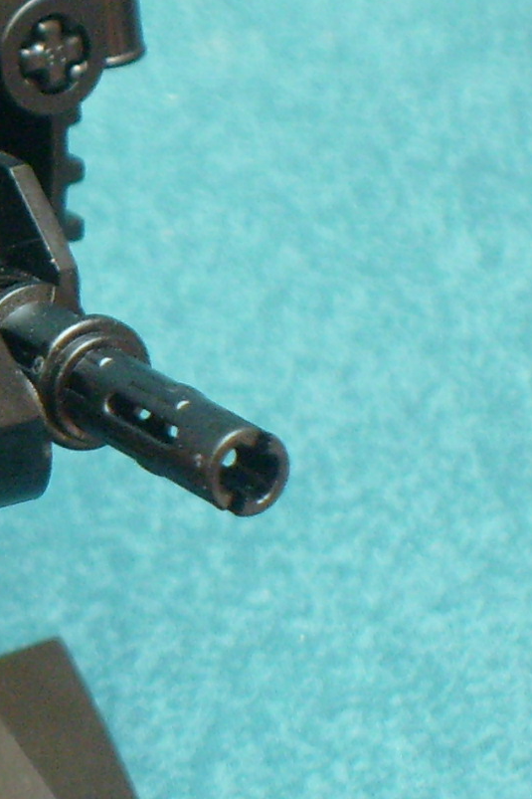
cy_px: 317
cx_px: -504
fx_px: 7894
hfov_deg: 3.8
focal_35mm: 356
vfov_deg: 5.8
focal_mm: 17.4
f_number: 4.9
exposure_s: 1/4
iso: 200
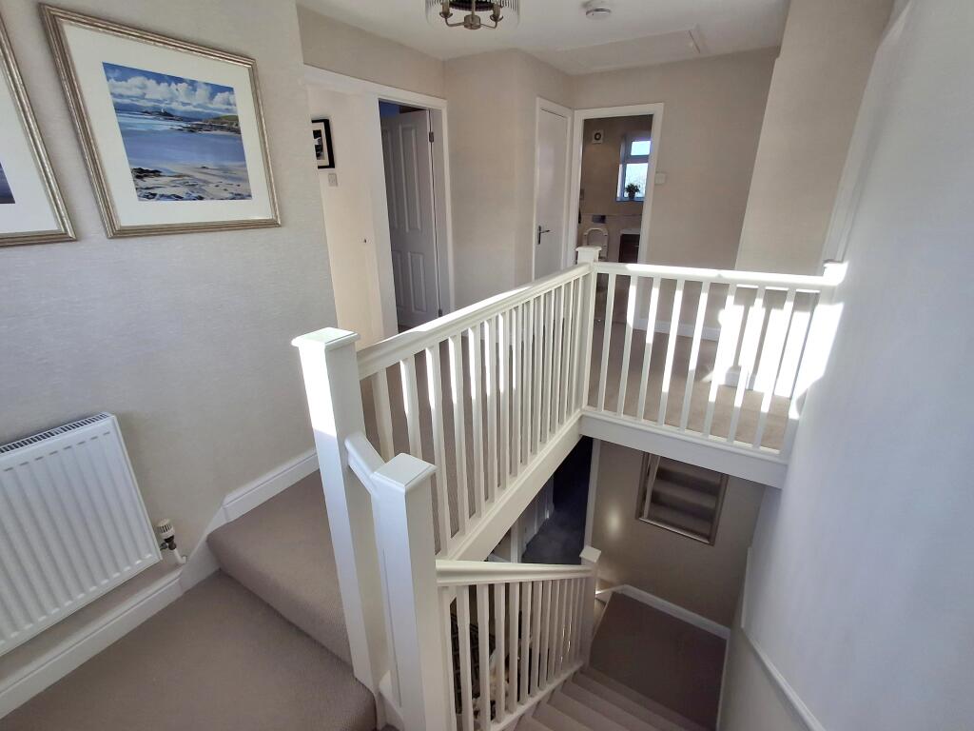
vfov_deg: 78.1
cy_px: 366
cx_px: 487
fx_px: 450
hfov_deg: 94.5
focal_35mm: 16
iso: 40
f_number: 2.2
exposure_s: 1/303
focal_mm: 1.64
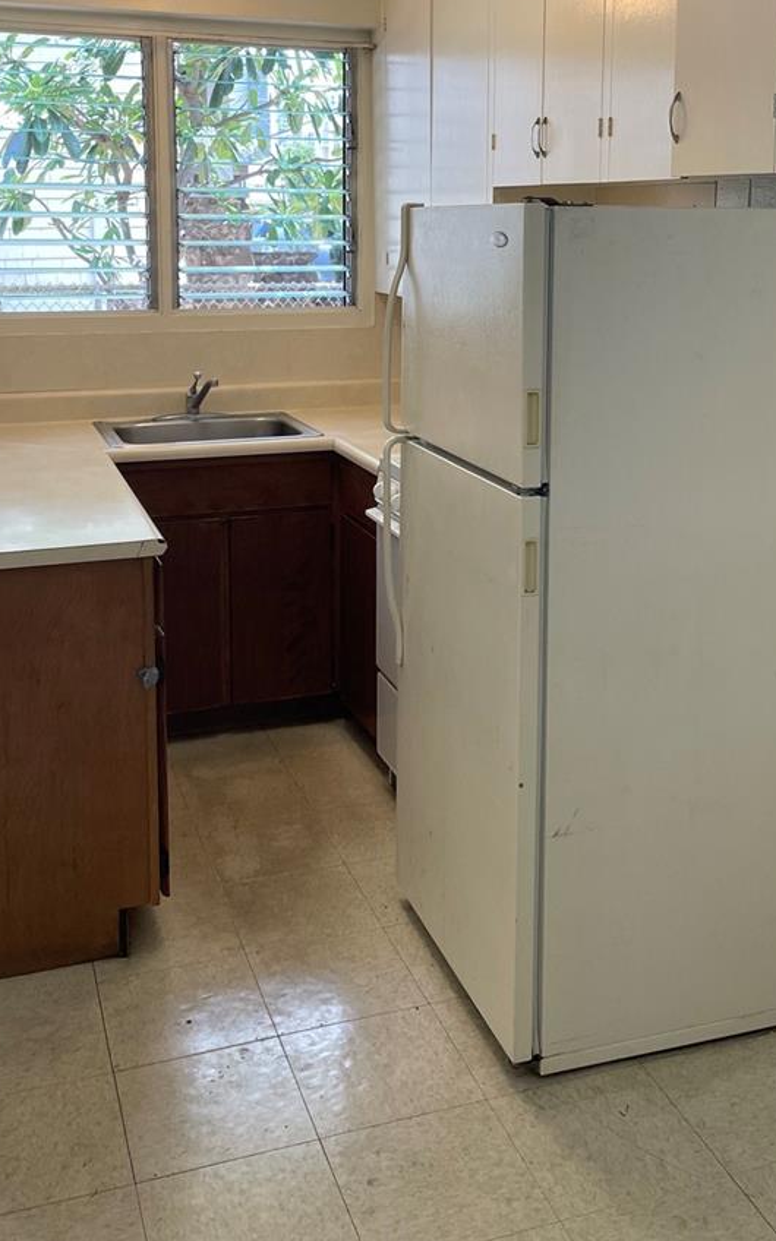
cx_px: 448
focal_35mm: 39
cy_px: 386
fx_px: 1320
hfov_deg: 32.7
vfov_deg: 49.3
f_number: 1.6
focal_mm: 4.2
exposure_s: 1/120
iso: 64
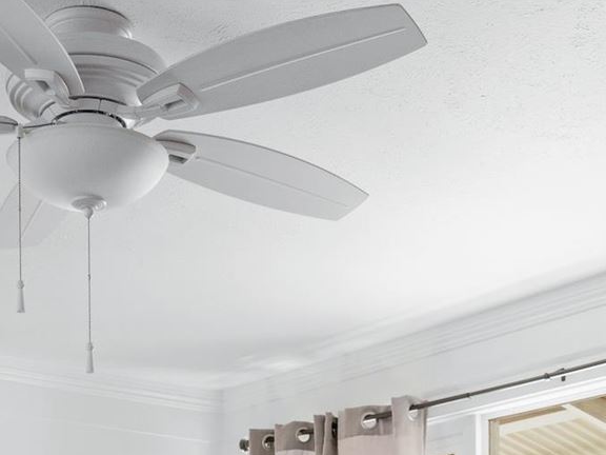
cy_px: 769
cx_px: 236
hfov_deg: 23.8
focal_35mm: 82
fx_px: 1436
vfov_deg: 15.8
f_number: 8
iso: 320
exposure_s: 1/13
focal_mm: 16
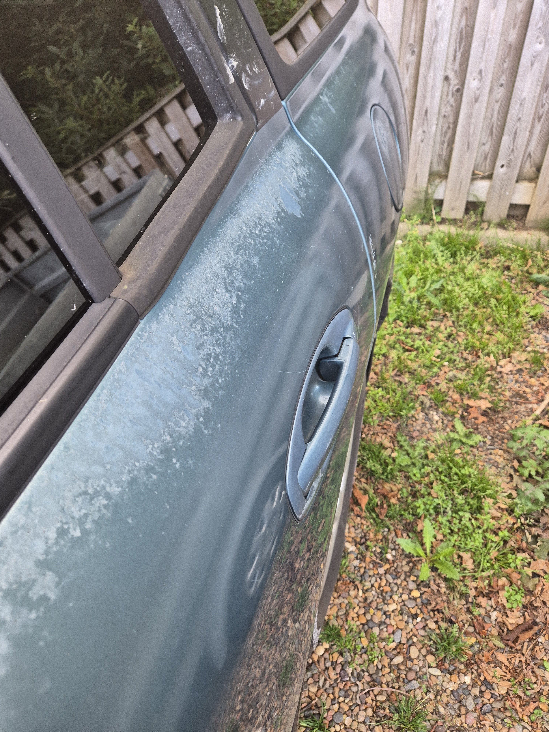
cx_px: 274
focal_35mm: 23
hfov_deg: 58.9
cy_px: 366
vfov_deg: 73.9
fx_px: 486
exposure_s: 1/100
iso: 250
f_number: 1.8
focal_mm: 5.4
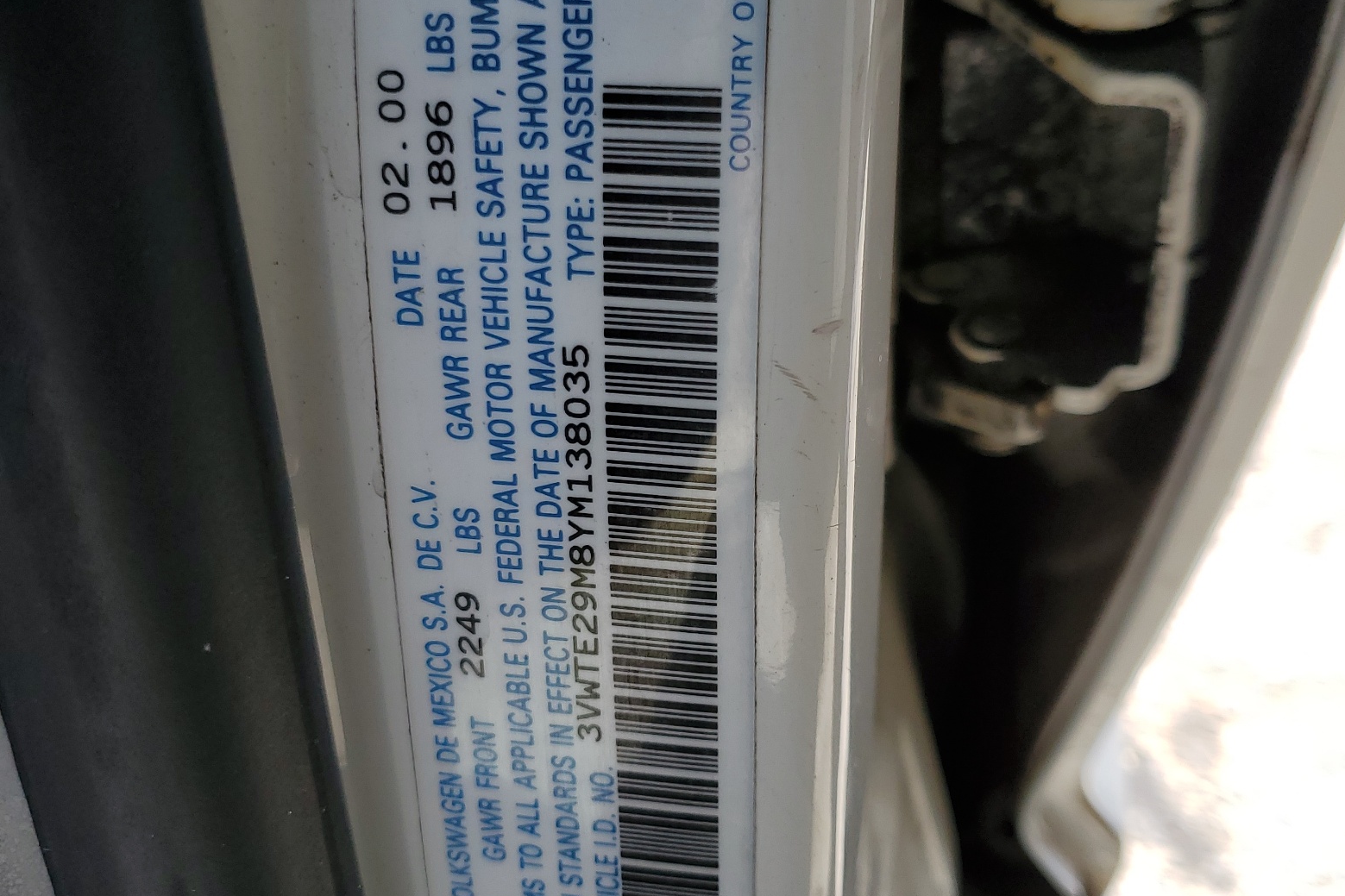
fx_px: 1382
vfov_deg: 35.9
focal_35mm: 37
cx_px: 687
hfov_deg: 51.9
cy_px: 376
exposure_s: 1/588
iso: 50
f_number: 1.5
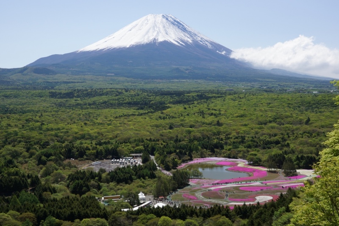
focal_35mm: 42
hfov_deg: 46.4
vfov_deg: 31.9
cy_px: 113
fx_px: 395
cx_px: 170
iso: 200
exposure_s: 1/400
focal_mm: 28
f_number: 11
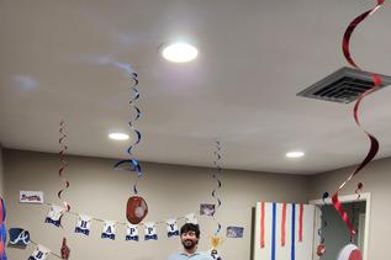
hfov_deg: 55.8
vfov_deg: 34.6
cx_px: 189
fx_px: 369
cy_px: 271
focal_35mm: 34
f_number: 1.8
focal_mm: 5.4
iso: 250
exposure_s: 1/60
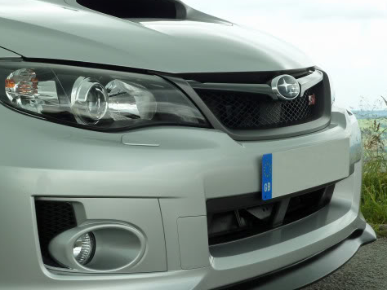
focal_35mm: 85
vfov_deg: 17.4
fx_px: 951
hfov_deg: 22.9
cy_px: 173
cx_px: 136
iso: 125
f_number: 4
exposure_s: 1/200
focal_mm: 10.3
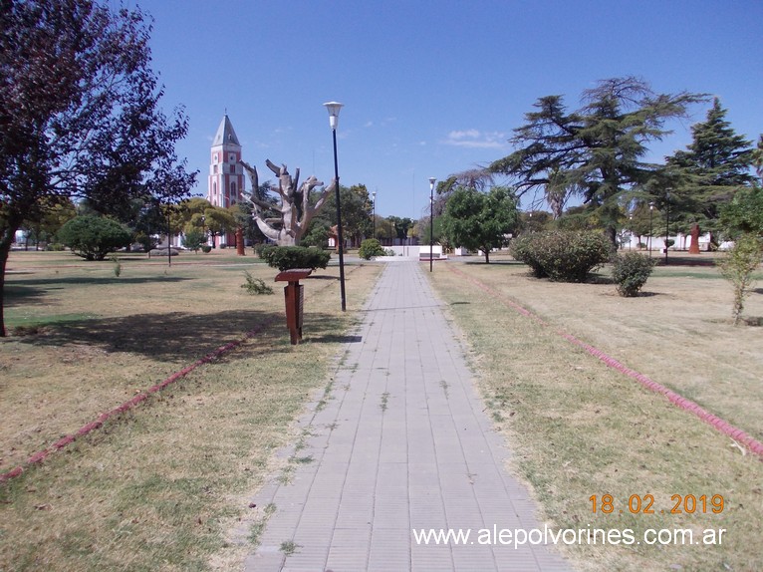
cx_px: 382
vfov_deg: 49.7
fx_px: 617
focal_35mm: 28
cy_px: 286
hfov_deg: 63.5
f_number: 5.4
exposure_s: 1/500
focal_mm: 4
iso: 80
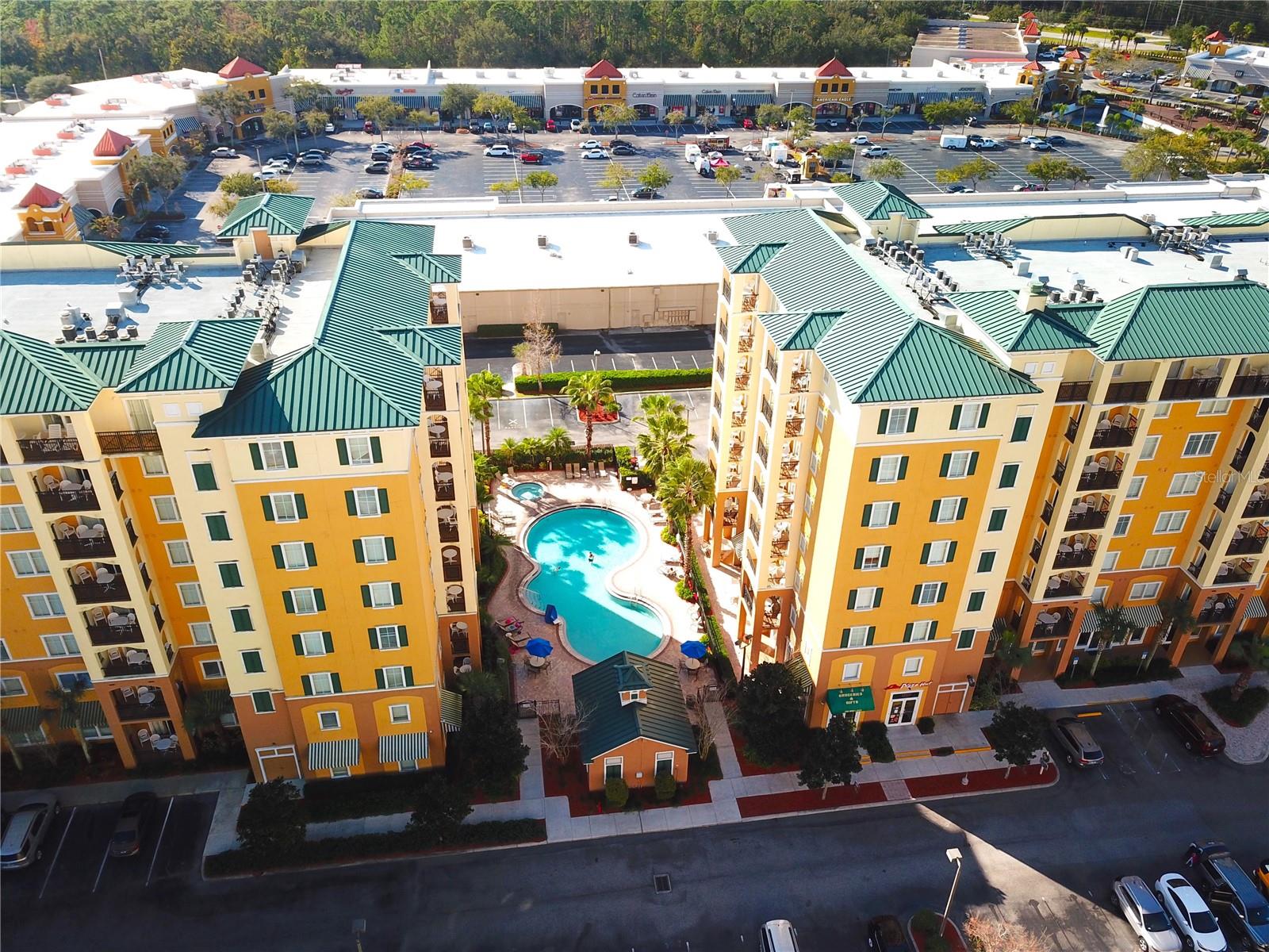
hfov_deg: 67.3
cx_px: 634
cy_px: 476
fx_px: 953
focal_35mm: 26
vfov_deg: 53.1
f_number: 2.2
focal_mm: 4.73
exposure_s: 1/50
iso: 120
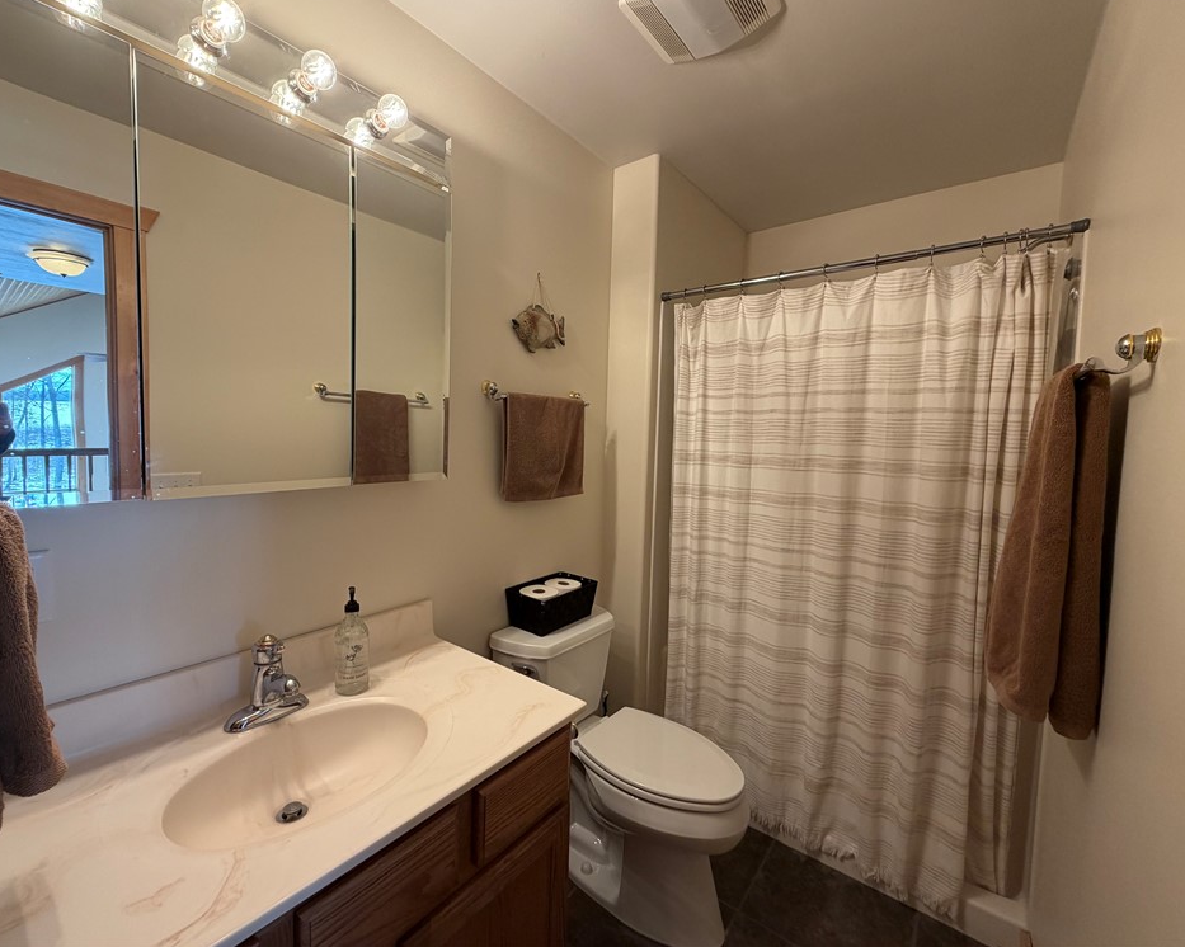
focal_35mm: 15
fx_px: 526
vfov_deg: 84.0
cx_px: 556
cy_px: 461
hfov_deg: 96.7
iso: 125
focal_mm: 2.22
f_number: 2.2
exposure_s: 1/120
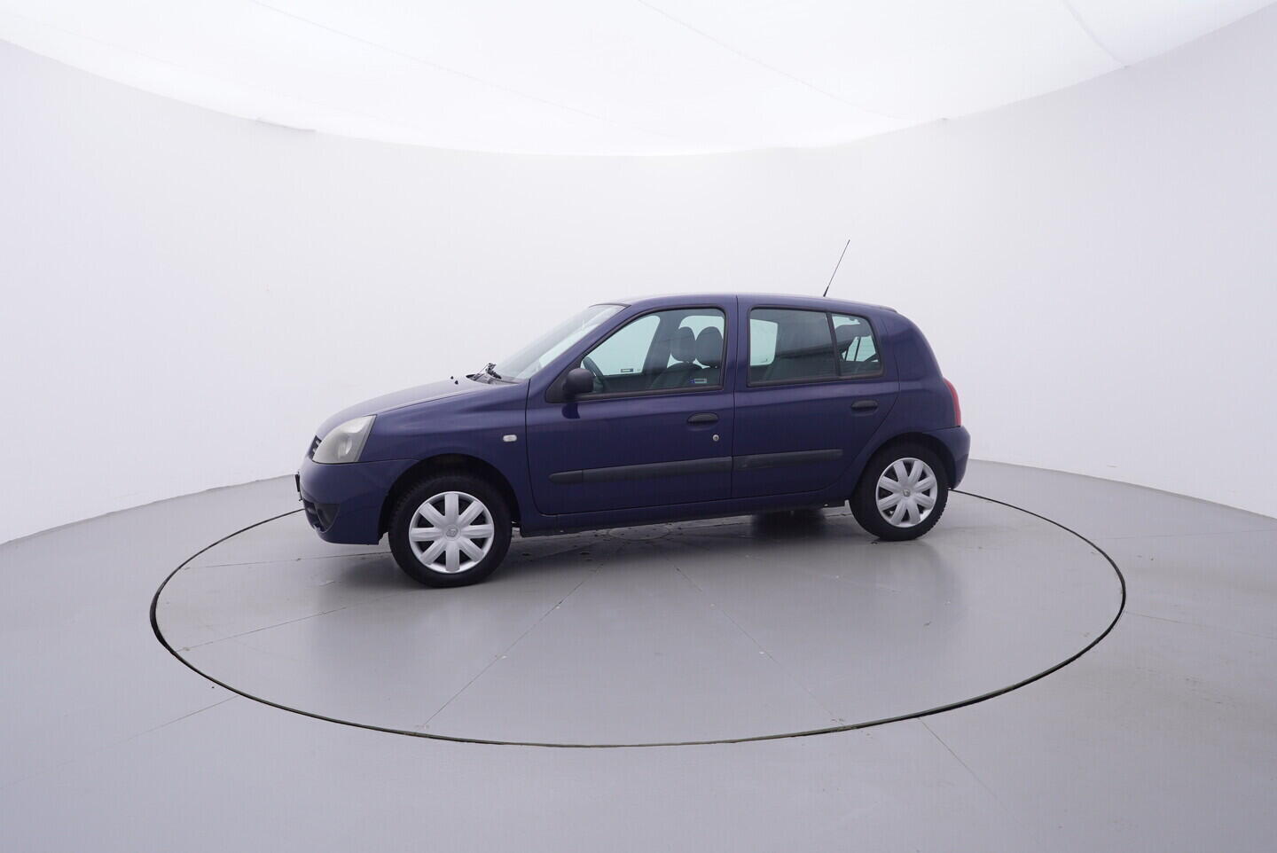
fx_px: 799
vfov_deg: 56.2
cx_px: 638
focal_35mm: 22
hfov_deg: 77.3
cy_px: 426
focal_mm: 15
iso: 200
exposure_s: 1/80
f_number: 5
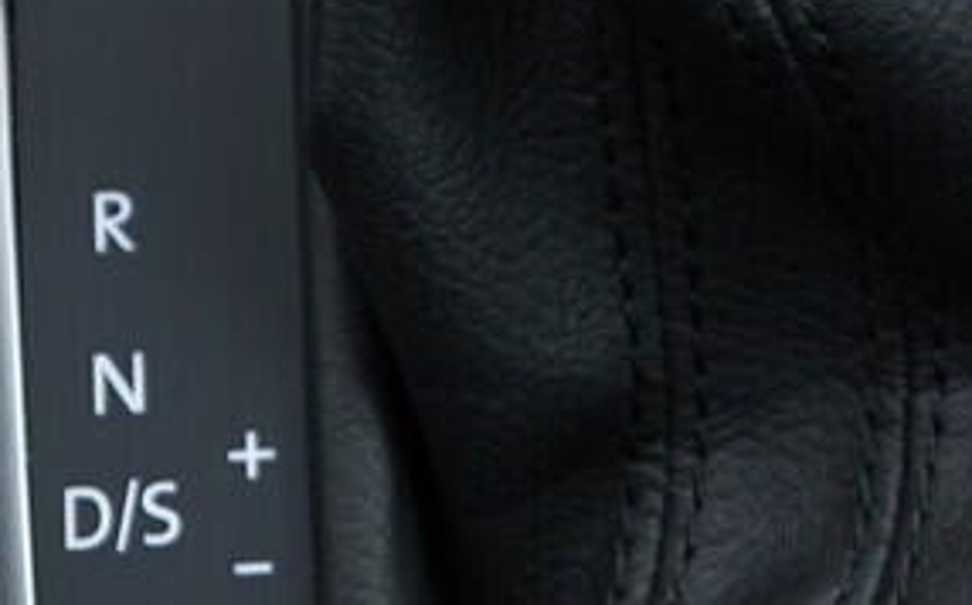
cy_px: -238
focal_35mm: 185
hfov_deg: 11.3
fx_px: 4895
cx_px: 907
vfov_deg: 7.0
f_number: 2.8
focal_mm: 24
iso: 160
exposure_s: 1/40
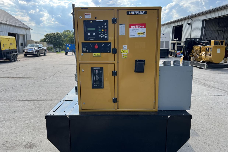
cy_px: 81
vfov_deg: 46.4
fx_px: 177
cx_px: 115
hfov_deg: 65.5
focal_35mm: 28
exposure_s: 1/2008
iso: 50
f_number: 1.5
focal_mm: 5.7
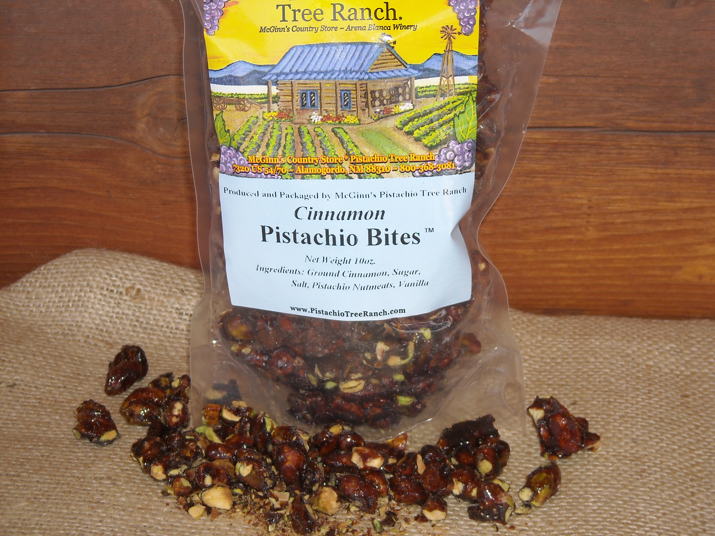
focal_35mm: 76
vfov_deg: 19.4
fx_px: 1570
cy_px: 268
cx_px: 358
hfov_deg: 25.7
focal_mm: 12.3
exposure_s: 1/125
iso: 64
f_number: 3.9
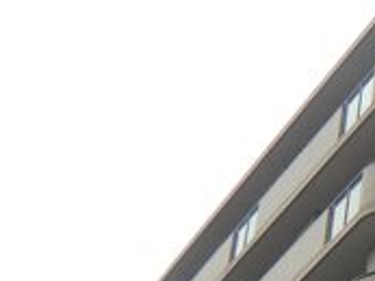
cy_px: 476
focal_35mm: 111
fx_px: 1203
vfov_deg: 12.4
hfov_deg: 14.5
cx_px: 759
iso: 64
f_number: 3.2
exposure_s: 1/320
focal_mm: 4.3
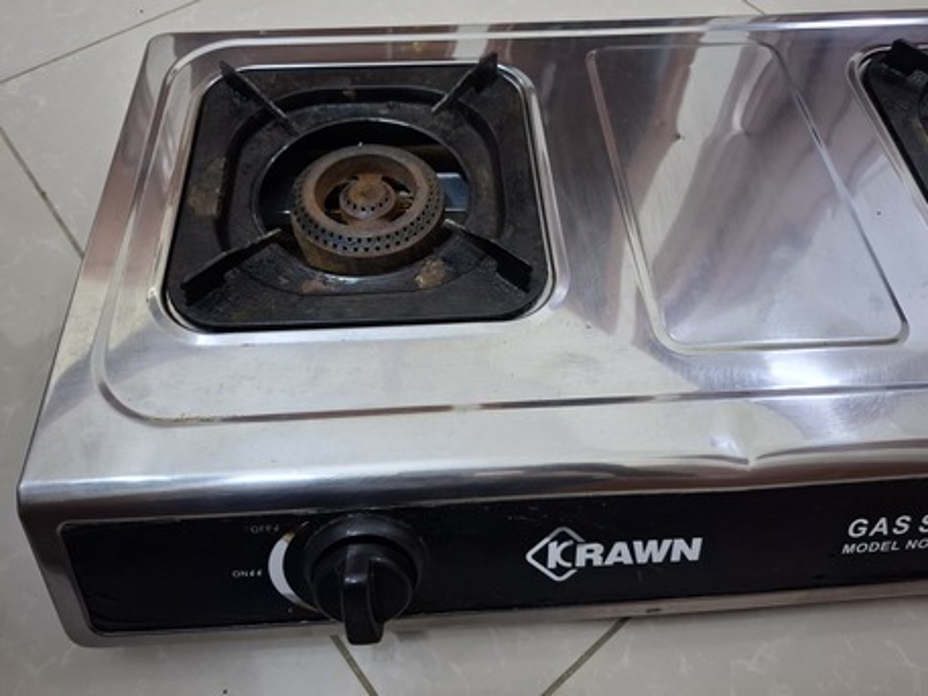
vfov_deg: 58.9
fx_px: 617
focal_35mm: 23
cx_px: 464
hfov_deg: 73.9
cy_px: 348
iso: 320
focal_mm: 5.54
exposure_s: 1/40
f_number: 1.8
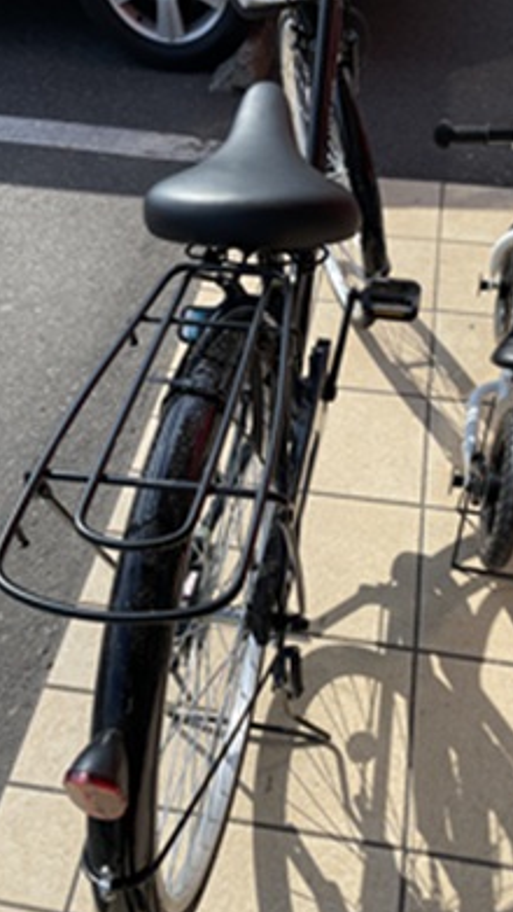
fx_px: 701
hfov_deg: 40.1
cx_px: 298
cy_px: 462
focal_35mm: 29
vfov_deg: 66.1
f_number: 1.6
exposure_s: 1/4132
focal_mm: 4.2
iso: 32
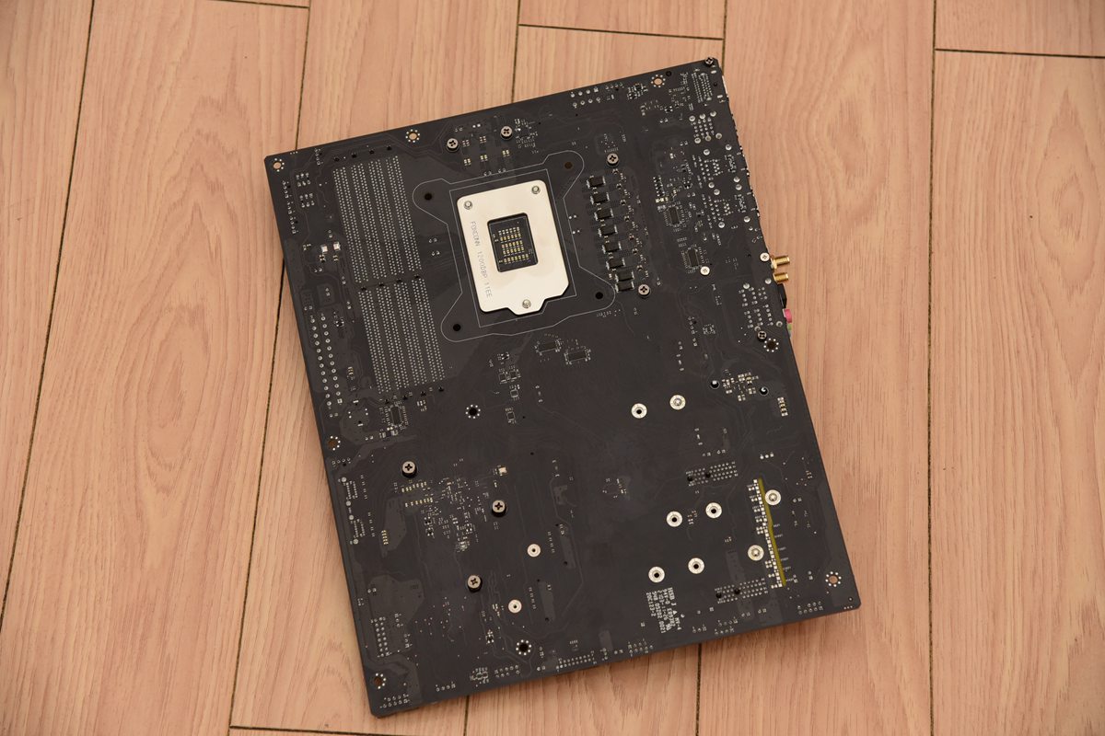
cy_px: 368
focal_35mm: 92
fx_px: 2824
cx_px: 552
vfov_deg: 14.9
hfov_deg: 22.1
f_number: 5.6
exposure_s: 1/60
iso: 1600
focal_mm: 92
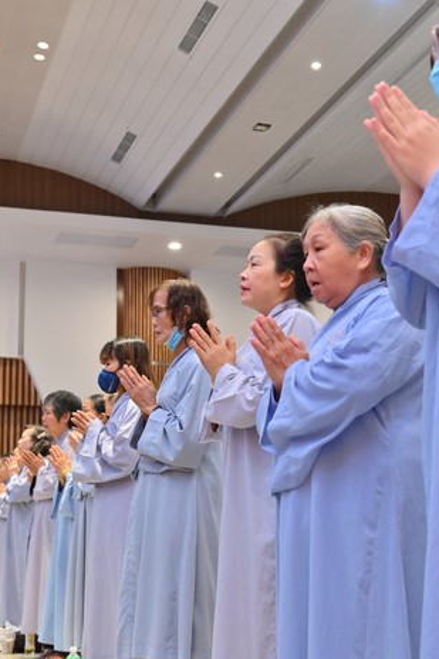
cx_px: 242
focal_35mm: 56
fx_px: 1025
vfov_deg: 35.6
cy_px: 382
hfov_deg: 24.2
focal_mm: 40
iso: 1250
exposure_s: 1/80
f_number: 5
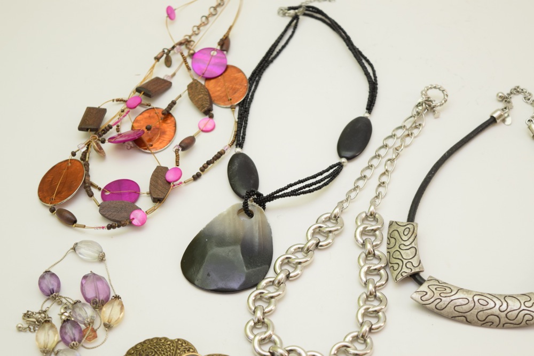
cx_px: 267
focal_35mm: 82
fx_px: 1224
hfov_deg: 24.6
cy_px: 178
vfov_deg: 16.6
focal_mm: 55
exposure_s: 1/100
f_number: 5.6
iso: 800
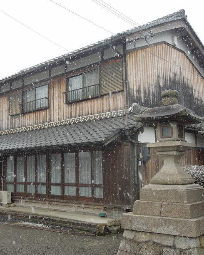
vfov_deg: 44.8
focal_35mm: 41
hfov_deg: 36.4
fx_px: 310
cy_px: 129
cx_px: 87
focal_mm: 5.6
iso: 100
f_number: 3.6
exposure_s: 1/100
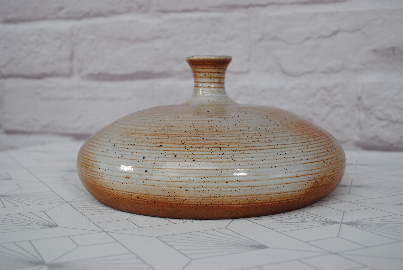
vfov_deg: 30.9
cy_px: 135
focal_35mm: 44
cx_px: 202
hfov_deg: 44.9
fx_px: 488
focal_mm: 29
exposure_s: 1/125
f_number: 5.6
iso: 200
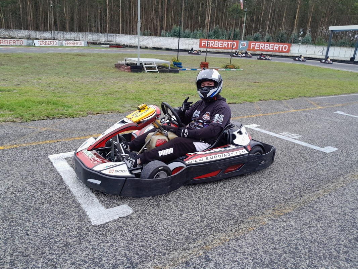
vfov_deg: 53.1
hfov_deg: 67.3
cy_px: 134
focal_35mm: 26
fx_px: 269
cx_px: 179
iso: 40
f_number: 1.8
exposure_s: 1/135
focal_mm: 3.98
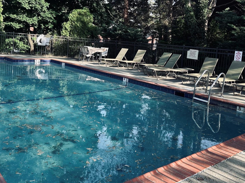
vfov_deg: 38.4
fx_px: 262
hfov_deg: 50.1
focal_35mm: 37
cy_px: 66
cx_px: 118
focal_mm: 5.7
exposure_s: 1/578
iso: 50
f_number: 1.5
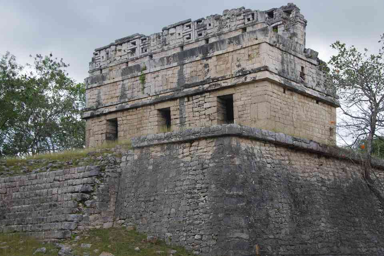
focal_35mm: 55
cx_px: 193
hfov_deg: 36.6
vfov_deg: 24.8
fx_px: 581
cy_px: 126
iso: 200
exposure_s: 1/60
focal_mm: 35
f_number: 9
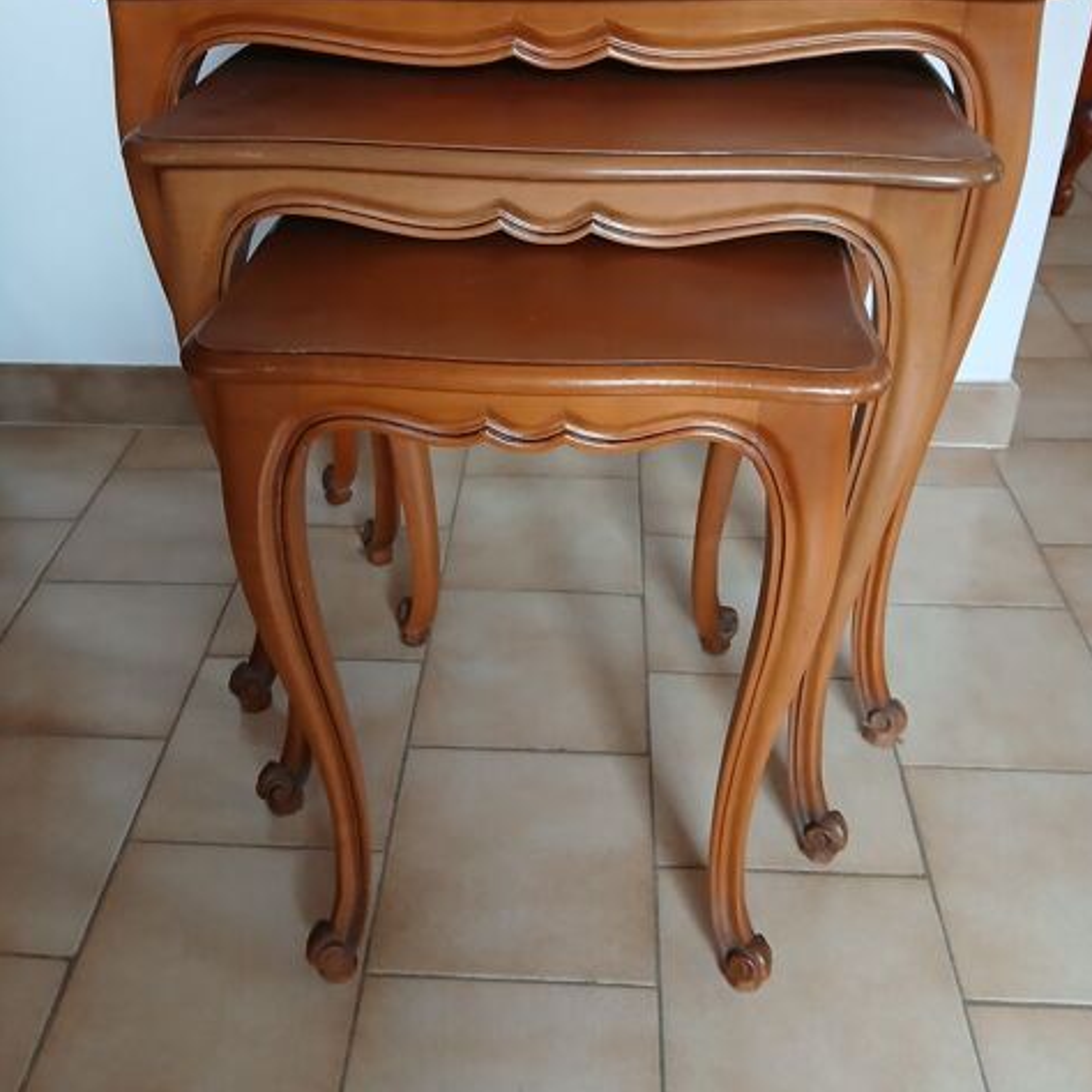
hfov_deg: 52.5
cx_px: 548
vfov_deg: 51.8
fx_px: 1106
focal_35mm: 31
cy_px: 394
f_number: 1.8
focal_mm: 3.98
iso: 320
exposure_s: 1/33.3
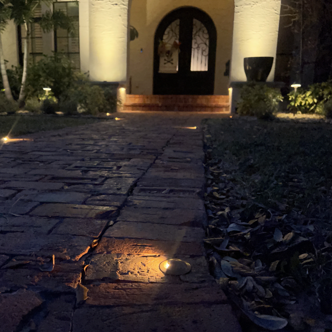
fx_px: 336
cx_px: 134
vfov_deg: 52.5
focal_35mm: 31
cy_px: 167
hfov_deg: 52.2
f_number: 1.5
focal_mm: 5.7
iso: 8000
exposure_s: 1/125
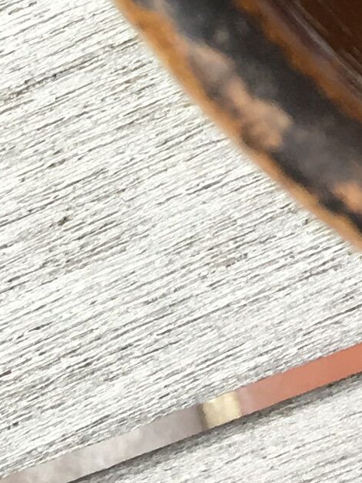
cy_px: -691
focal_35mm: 188
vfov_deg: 9.4
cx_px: 949
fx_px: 2623
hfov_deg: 7.3
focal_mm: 4.15
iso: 25
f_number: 2.2
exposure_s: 1/289
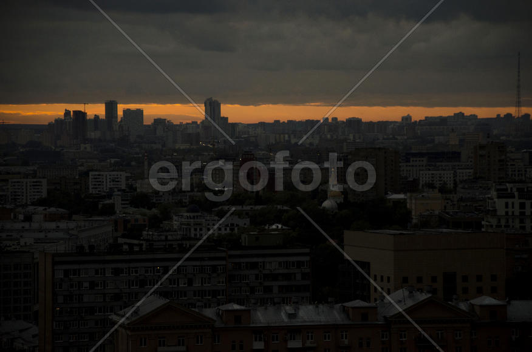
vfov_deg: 8.7
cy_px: 176
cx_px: 266
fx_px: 2322
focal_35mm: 158
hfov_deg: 13.1
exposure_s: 1/1250
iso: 2000
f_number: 5.6
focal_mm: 105
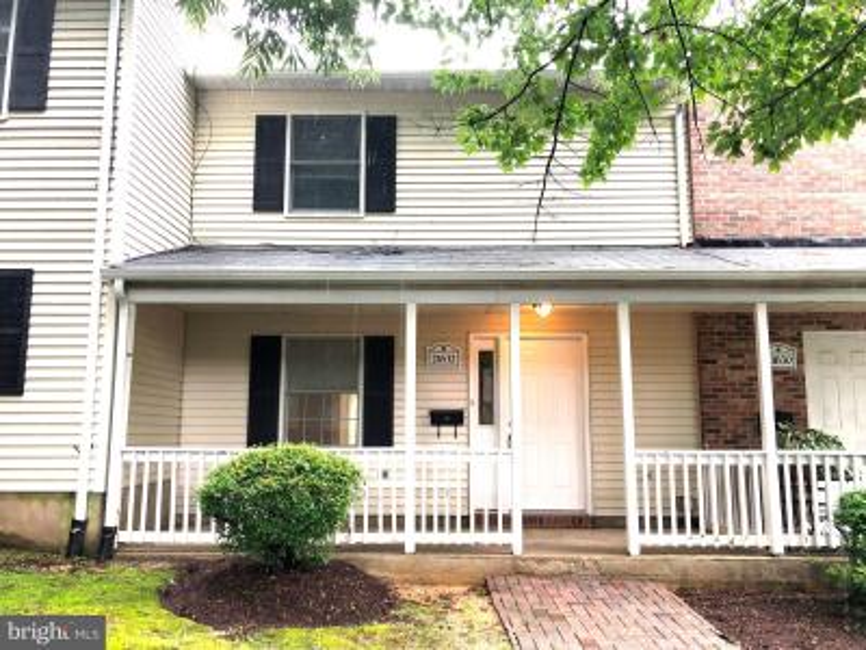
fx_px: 700
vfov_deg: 49.7
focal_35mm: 28
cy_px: 325
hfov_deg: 63.4
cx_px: 433
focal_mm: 3.99
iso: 40
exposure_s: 1/24
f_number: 1.8
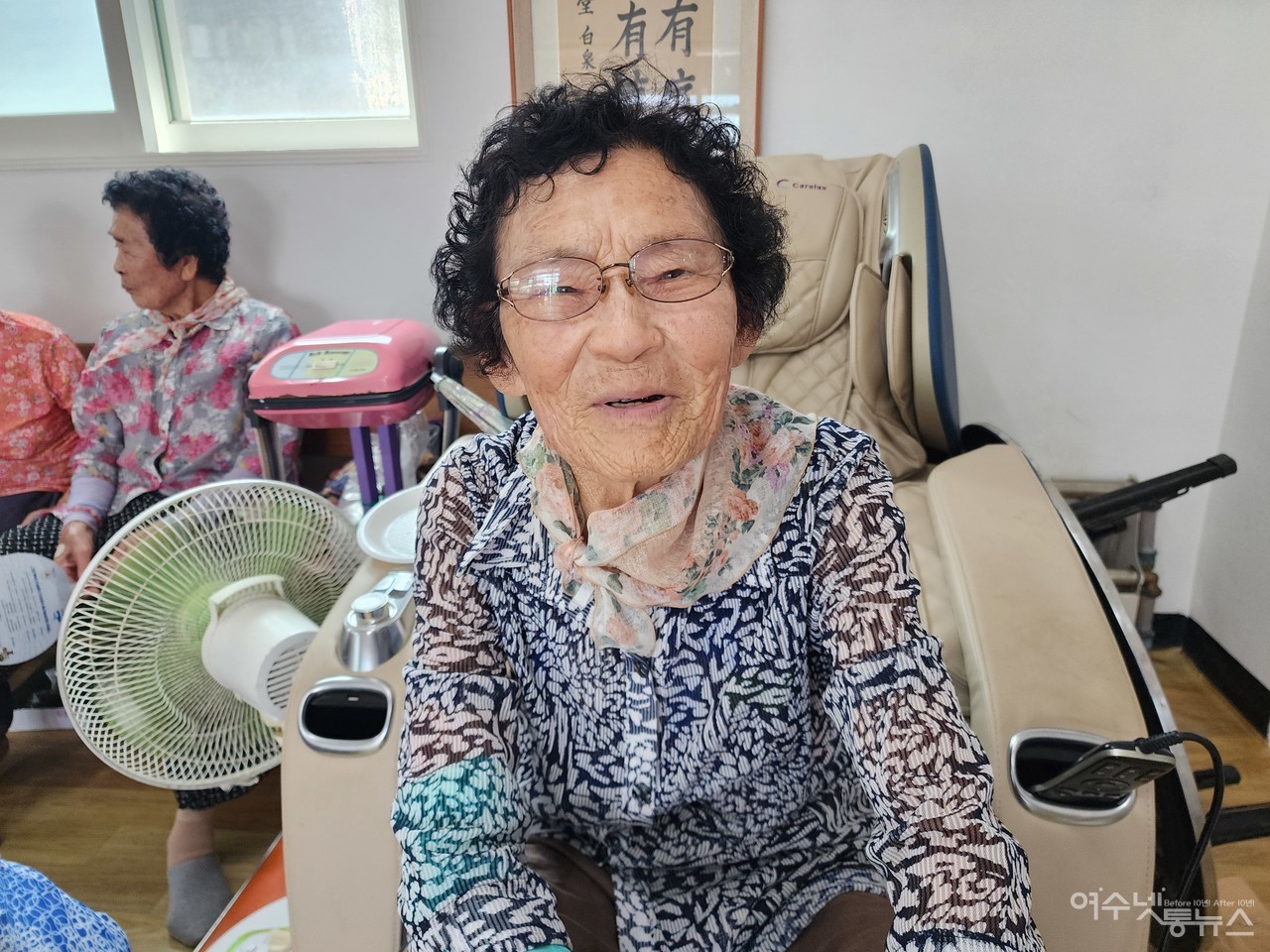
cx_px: 635
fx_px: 844
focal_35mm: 23
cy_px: 476
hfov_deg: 73.9
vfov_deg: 58.9
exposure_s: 1/120
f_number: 1.8
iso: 125
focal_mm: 6.4
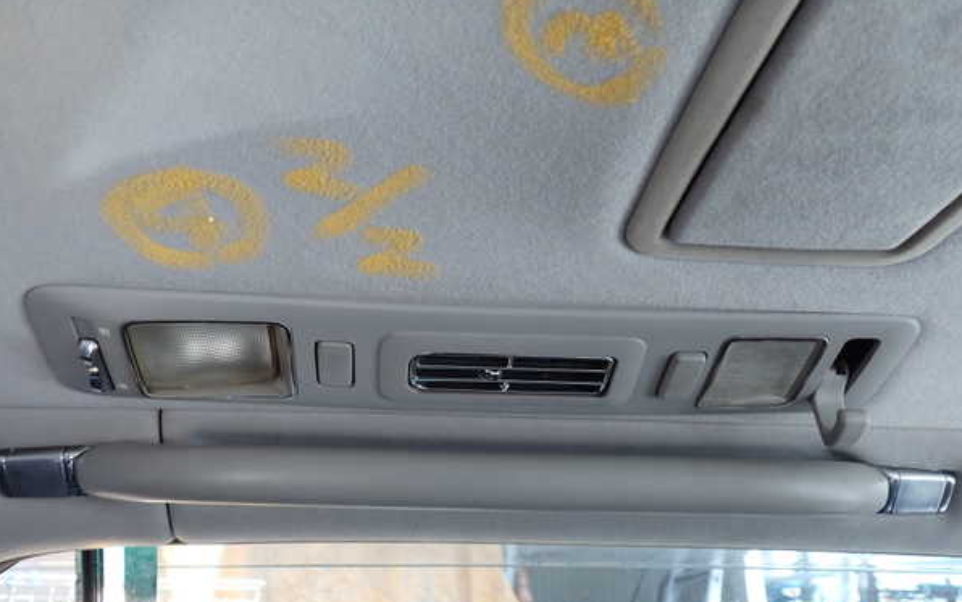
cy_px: 318
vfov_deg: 39.5
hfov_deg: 59.6
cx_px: 479
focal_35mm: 32
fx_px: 839
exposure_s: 1/40
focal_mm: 5.4
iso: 200
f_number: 2.3
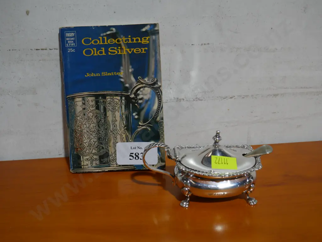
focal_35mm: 42
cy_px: 121
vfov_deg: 34.4
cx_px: 161
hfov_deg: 44.8
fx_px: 391
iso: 320
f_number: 5
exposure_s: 1/60
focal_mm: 21
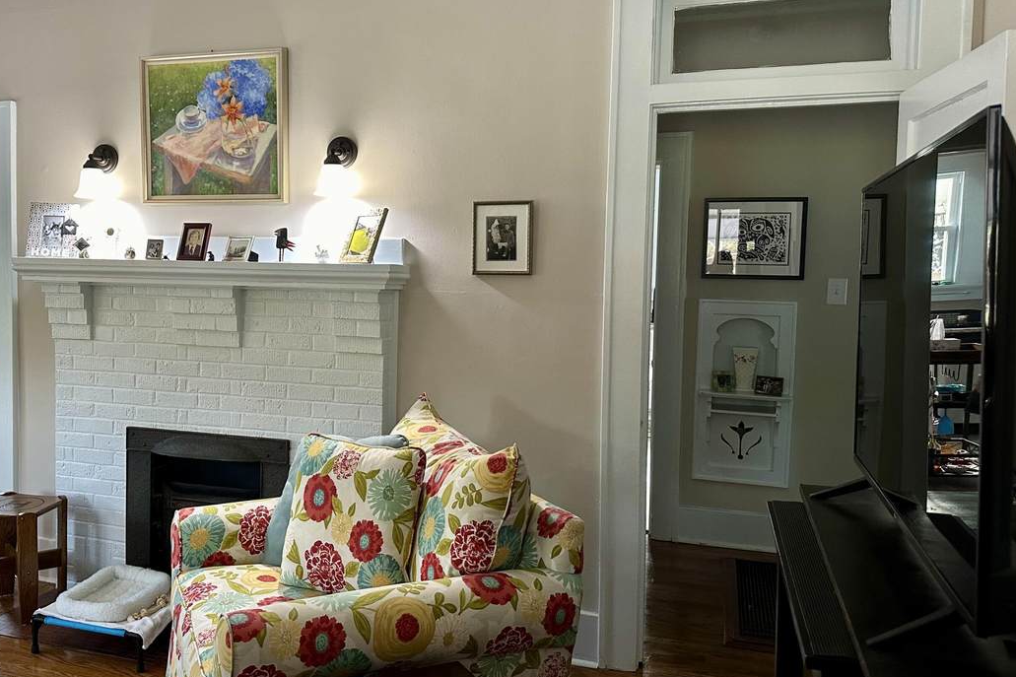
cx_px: 395
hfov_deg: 59.7
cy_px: 313
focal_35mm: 31
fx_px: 875
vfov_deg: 42.3
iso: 250
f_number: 1.78
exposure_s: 1/60
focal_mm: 6.86
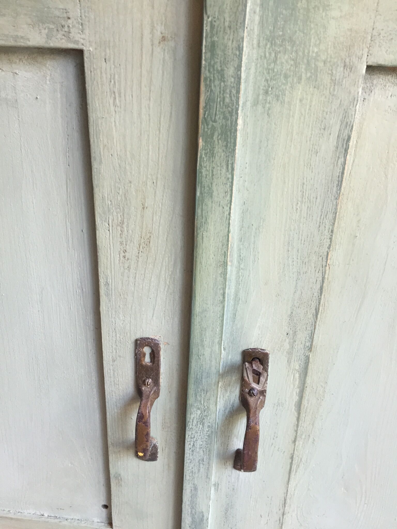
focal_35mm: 29
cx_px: 198
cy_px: 264
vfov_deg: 61.7
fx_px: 443
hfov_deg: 48.2
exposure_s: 1/33
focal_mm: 4.15
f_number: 2.2
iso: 64
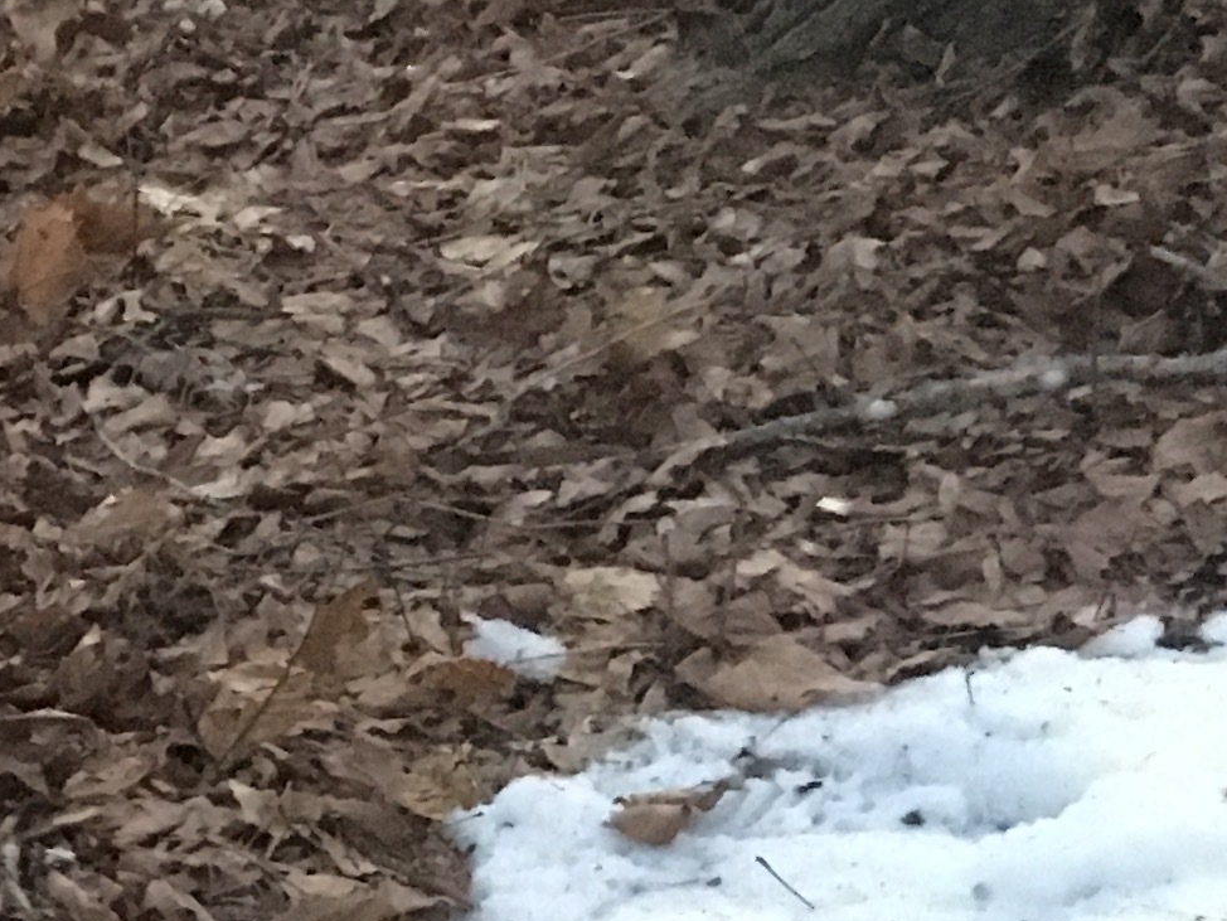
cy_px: 966
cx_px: -1252
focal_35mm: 120
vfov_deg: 12.2
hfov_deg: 13.8
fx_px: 4255
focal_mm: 4.15
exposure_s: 1/15
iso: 800
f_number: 2.2
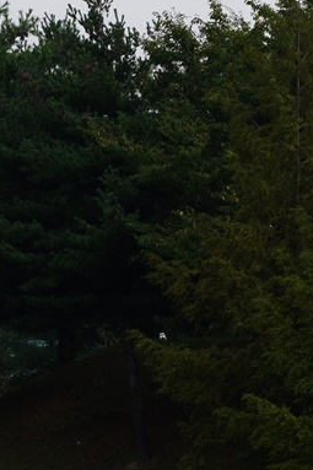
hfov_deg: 3.9
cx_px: 371
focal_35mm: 351
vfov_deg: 5.9
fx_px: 4581
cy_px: 210
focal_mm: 70
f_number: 16
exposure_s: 1/80
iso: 100
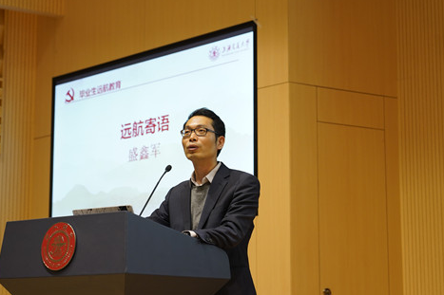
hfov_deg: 22.6
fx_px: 1110
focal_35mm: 90
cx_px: 180
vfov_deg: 15.2
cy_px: 169
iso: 800
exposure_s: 1/80
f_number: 2.8
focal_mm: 70
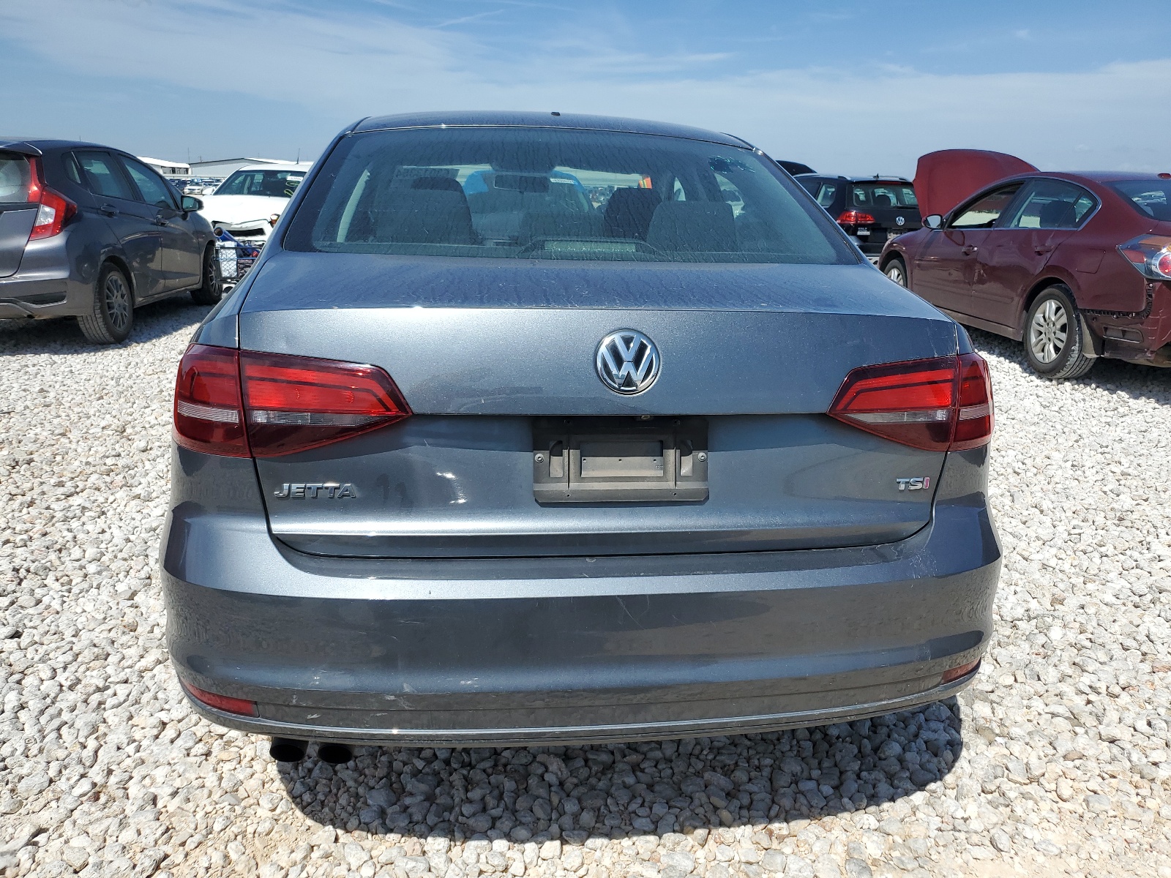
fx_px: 880
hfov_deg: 67.3
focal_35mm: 26
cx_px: 586
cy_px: 439
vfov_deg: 53.1
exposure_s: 1/5000
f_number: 1.5
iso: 50
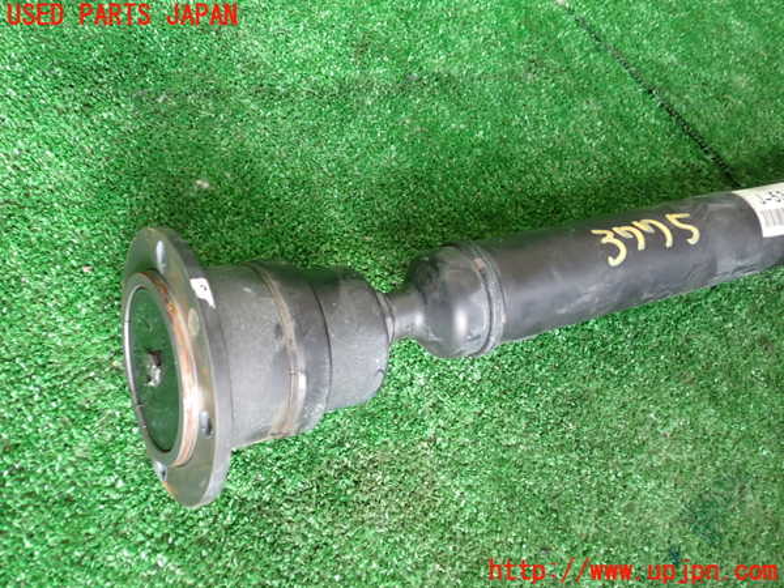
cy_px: 294
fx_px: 679
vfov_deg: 46.8
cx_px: 392
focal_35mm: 30
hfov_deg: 60.0
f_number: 2.3
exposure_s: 1/60
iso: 800
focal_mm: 5.4
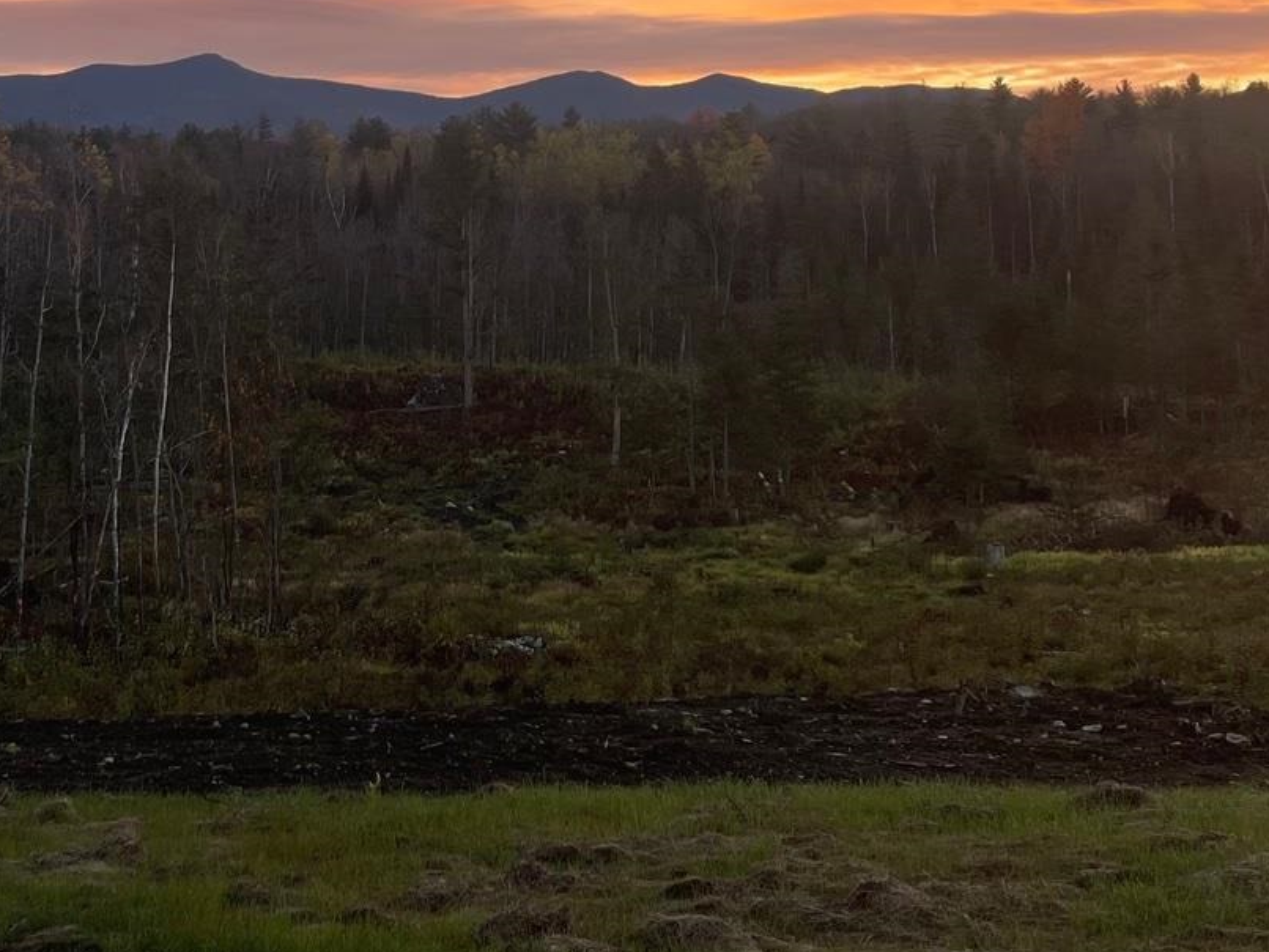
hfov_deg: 29.5
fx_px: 2384
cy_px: 36
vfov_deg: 21.9
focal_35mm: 65
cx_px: 395
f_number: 1.6
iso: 32
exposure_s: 1/122
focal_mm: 5.1
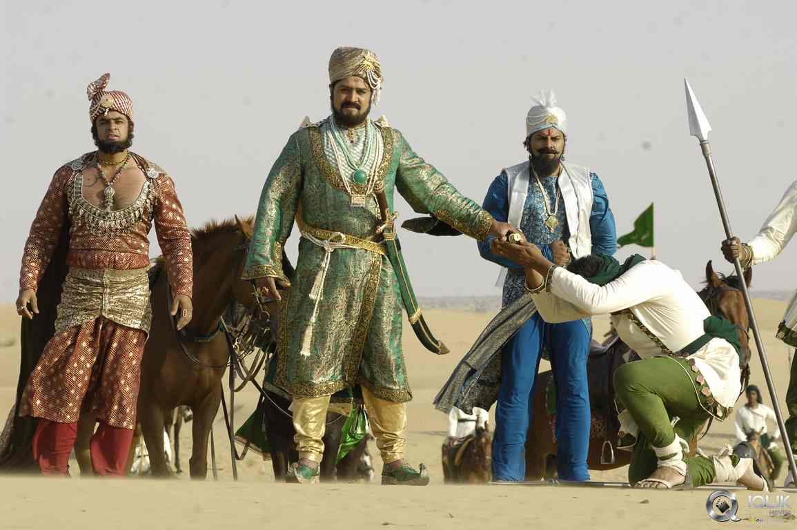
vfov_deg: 7.6
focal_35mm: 180
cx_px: 398
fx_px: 3982
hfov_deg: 11.4
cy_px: 265
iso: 200
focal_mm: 120
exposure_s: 1/250
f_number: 9
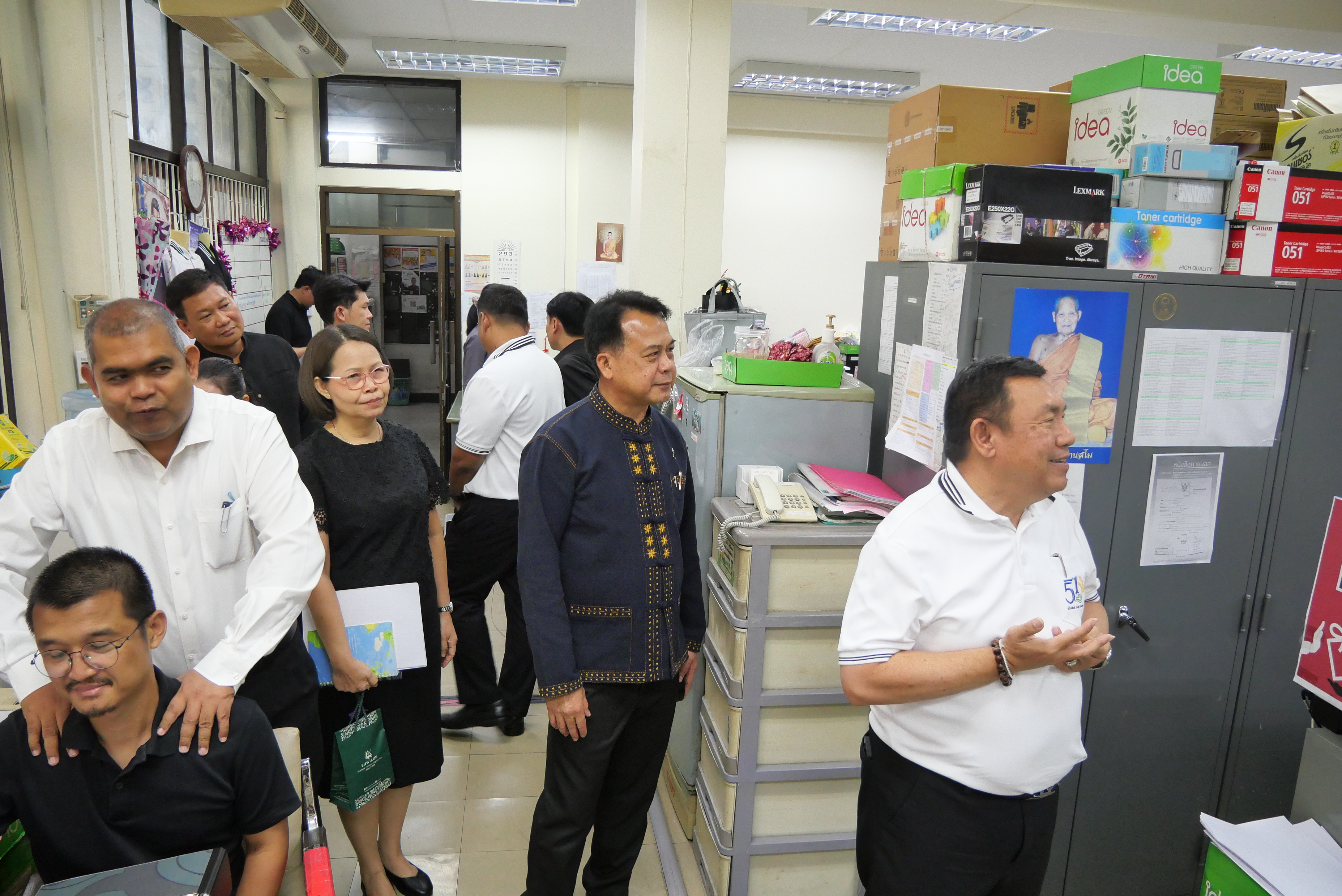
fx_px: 895
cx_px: 671
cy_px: 448
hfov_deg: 73.7
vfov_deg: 53.2
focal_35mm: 24
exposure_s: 1/80
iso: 1600
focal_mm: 12
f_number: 3.5
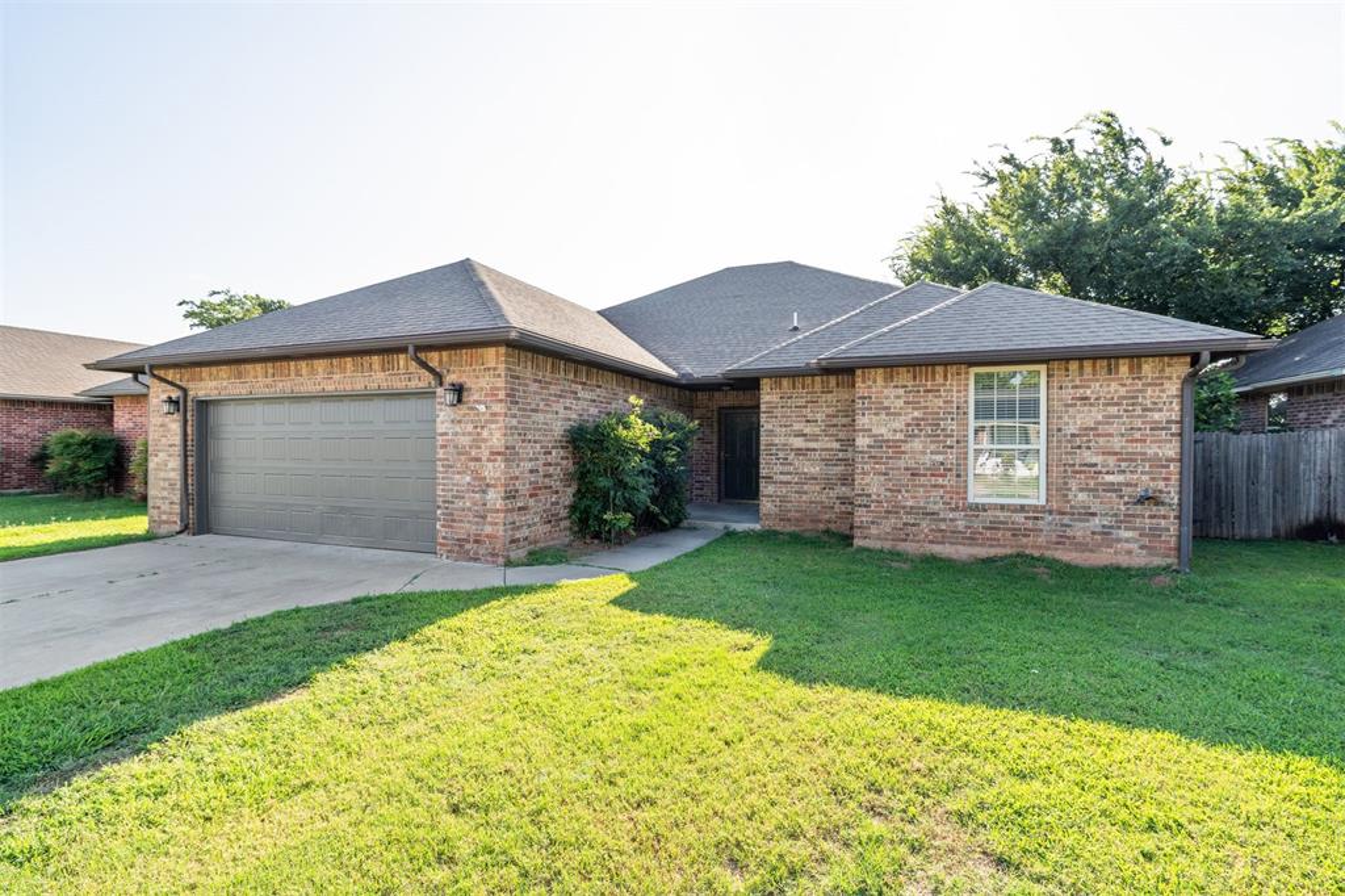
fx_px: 598
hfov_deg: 96.8
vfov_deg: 73.7
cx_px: 672
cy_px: 448
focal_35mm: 16
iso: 200
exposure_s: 1/500
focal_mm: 16
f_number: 7.1
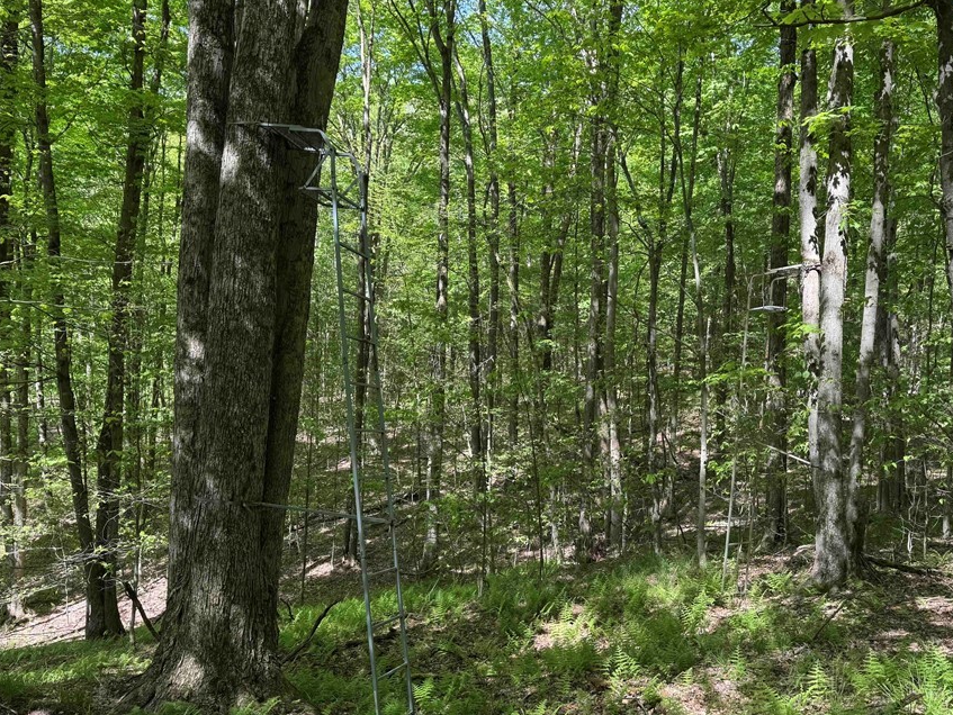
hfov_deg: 61.1
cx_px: 573
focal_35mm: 29
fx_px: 799
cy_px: 375
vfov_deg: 48.2
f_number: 1.78
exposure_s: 1/338
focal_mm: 6.76
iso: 80
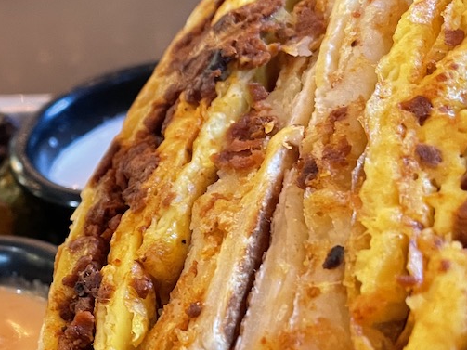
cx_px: 71
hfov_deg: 30.2
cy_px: 219
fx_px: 836
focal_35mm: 62
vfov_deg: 23.6
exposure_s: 1/40
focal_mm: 4.2
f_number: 1.6
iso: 500
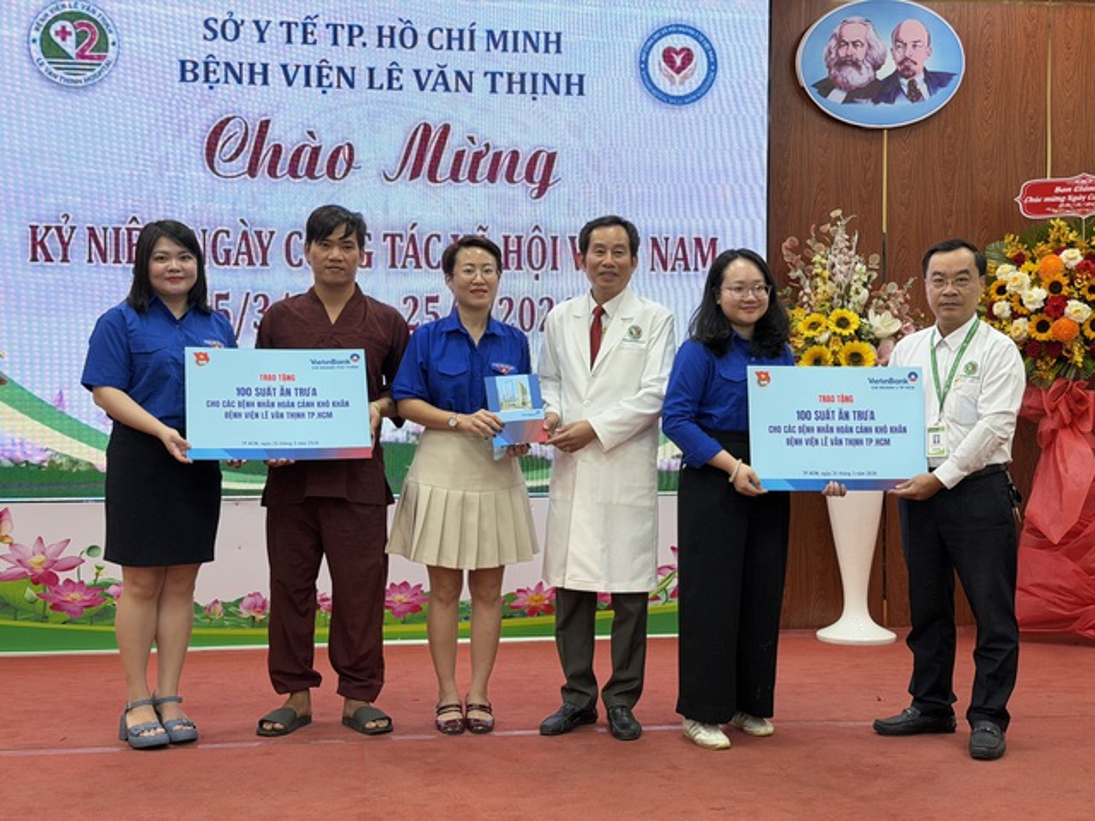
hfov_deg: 39.7
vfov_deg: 30.3
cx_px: 548
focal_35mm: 48
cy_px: 410
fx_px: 1518
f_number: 1.78
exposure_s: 1/120
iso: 100
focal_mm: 6.76
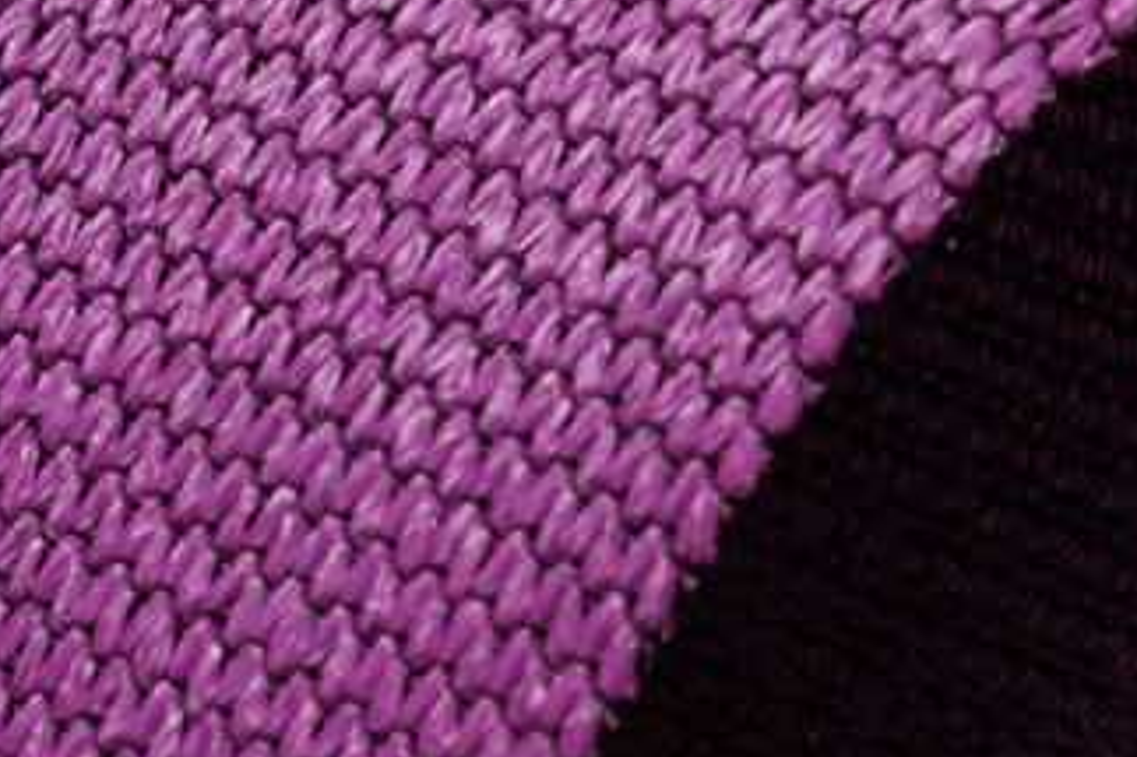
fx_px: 23053
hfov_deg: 2.8
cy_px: 627
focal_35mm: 730
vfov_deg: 1.9
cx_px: 1273
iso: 200
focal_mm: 105
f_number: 16
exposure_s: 1/60
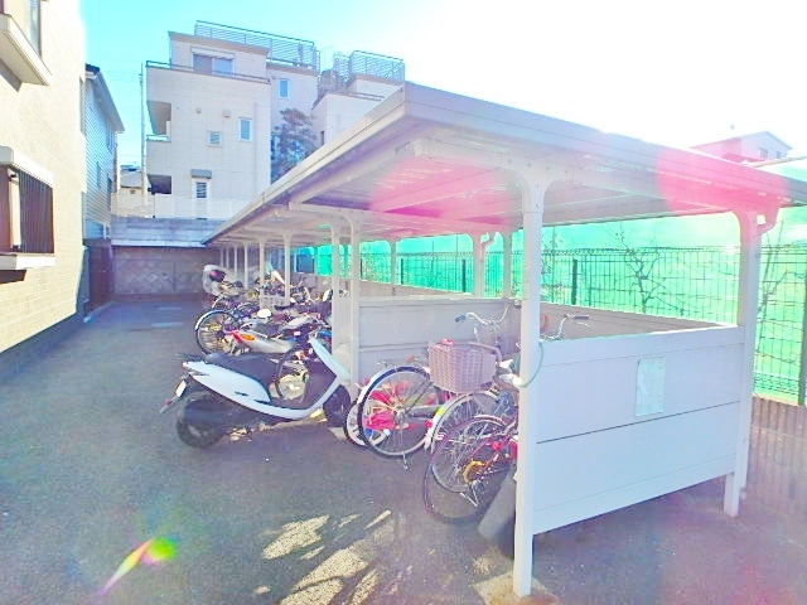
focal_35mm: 21
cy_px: 302
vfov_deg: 63.4
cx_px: 404
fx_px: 490
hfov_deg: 79.0
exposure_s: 1/500
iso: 125
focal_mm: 3.7
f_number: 3.5
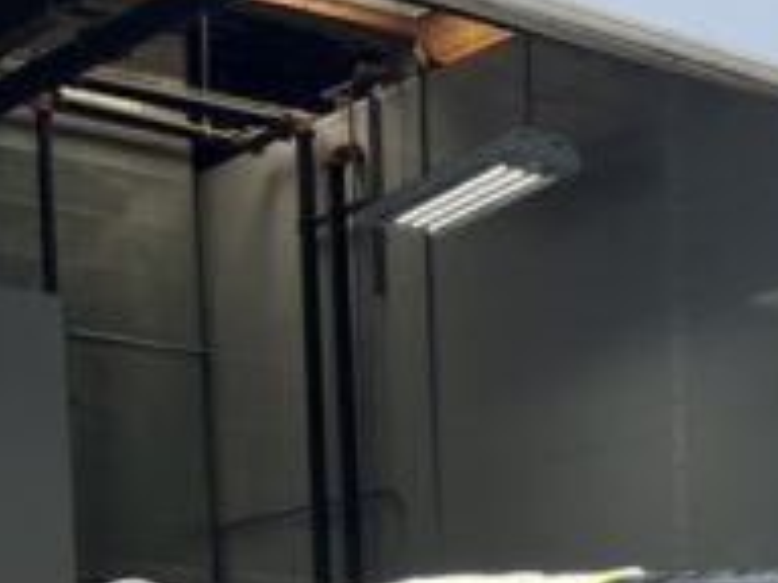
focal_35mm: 104
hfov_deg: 16.2
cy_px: 1117
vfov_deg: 12.7
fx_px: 2337
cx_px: 1353
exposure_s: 1/1698
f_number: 1.5
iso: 50
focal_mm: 5.7
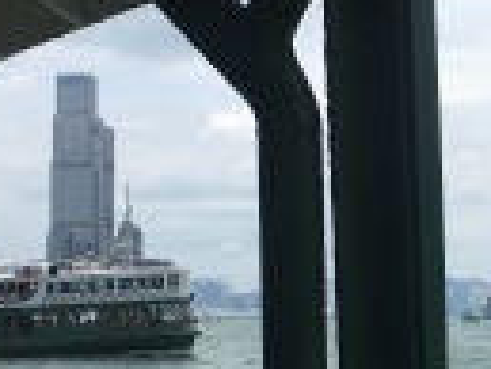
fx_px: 1420
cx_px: 428
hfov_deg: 19.3
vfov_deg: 14.7
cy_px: 291
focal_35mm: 100
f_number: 2.2
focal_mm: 4.15
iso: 25
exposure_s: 1/3077
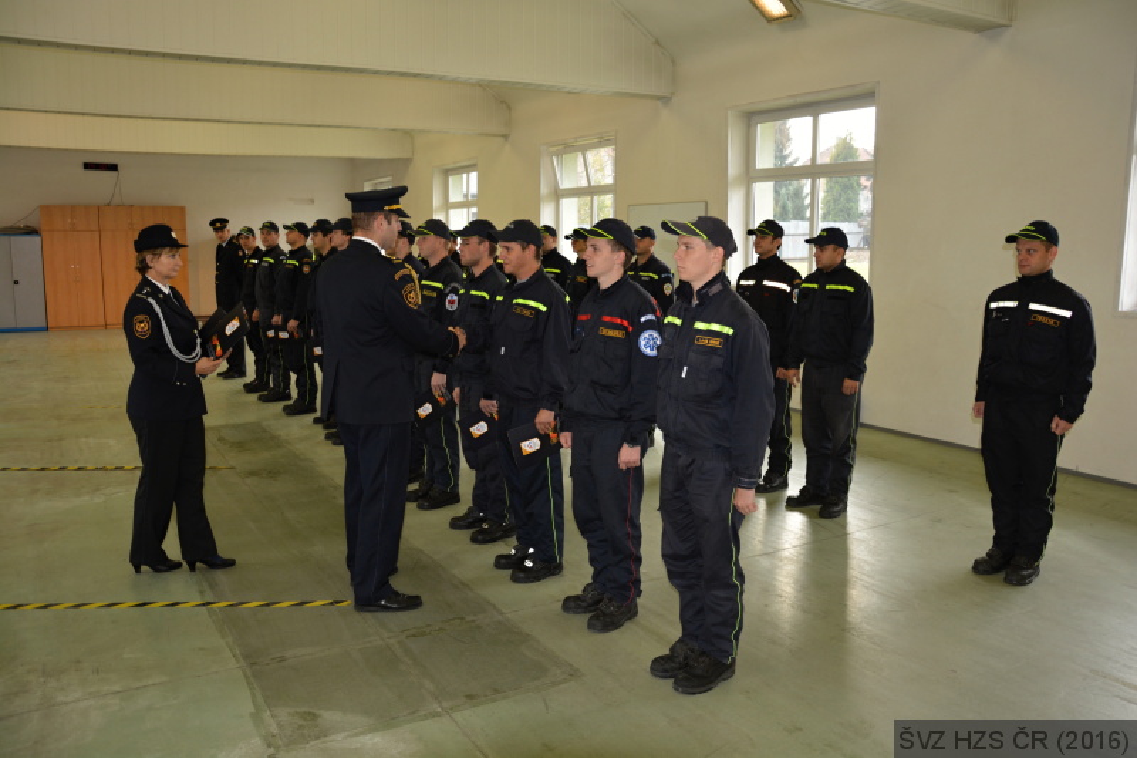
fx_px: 853
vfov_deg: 47.9
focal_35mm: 27
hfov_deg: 67.4
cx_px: 568
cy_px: 379
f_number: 3.5
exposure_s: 1/125
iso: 400
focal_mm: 18
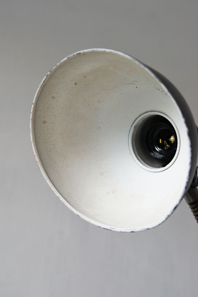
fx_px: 347
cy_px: 148
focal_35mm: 42
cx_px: 99
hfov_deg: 31.9
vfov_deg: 46.4
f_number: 5.6
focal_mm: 28
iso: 400
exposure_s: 1/20
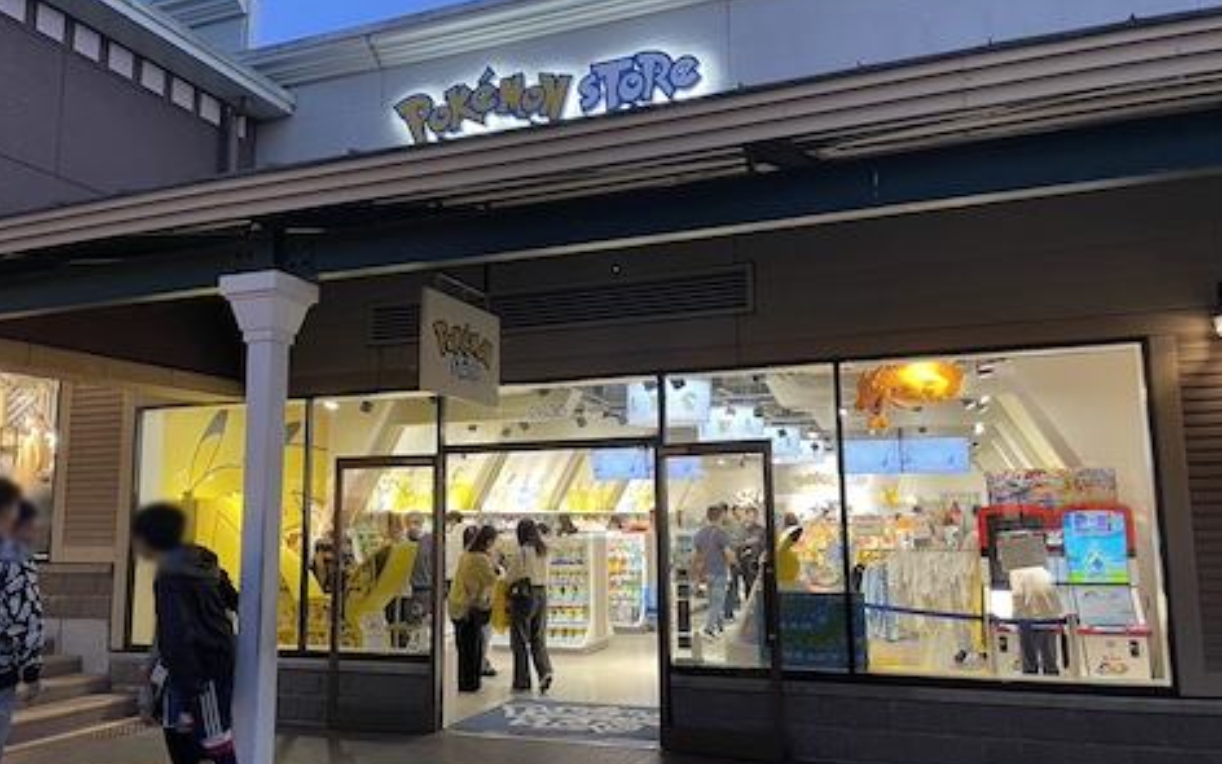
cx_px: 608
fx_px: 932
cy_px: 396
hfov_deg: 66.5
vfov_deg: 44.5
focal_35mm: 28
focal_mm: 4.2
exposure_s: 1/50
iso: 80
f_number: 1.6
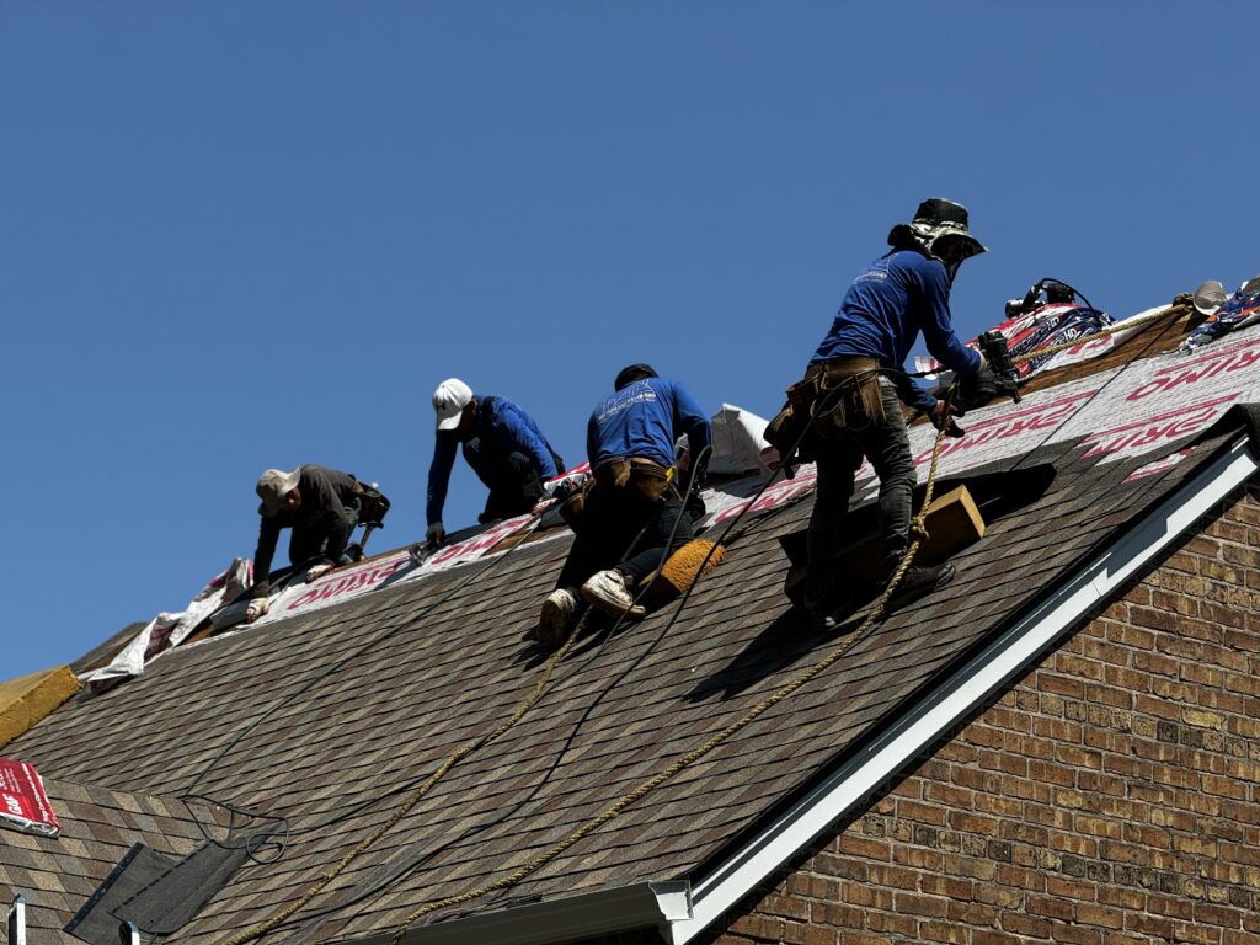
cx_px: 630
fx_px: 4368
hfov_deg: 16.4
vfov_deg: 12.3
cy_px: 472
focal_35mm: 120
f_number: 2.8
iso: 50
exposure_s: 1/1422
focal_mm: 15.66
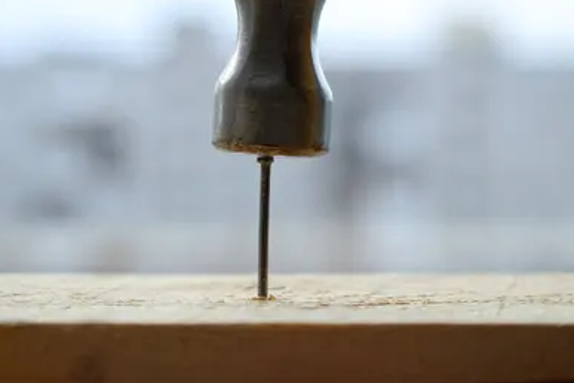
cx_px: 261
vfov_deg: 14.7
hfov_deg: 21.9
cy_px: 102
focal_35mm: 93
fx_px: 1483
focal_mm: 40
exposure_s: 1/1250
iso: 200
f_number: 3
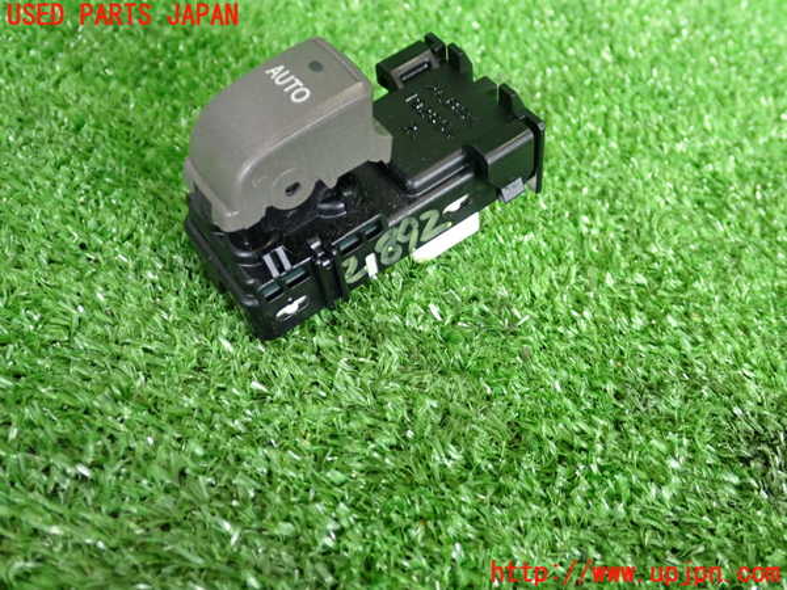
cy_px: 295
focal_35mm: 36
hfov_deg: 51.4
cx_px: 394
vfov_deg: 39.7
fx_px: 818
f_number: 2.5
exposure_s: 1/40
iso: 250
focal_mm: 6.37
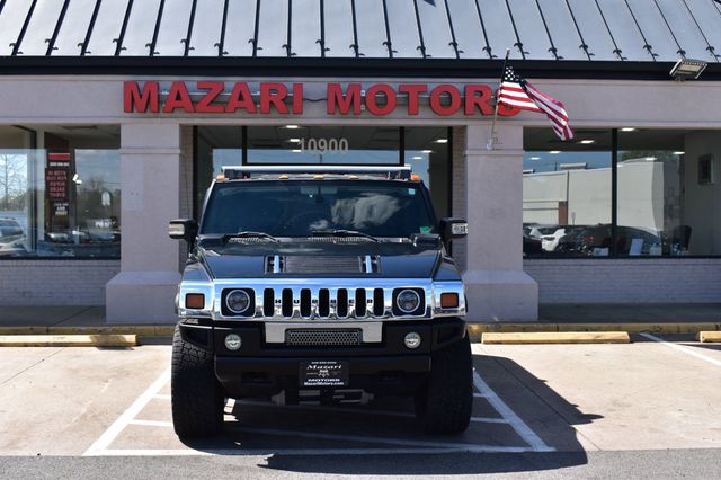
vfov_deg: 30.8
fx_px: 871
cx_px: 360
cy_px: 240
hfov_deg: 45.0
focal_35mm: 44
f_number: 11
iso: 400
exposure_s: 1/400
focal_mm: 29
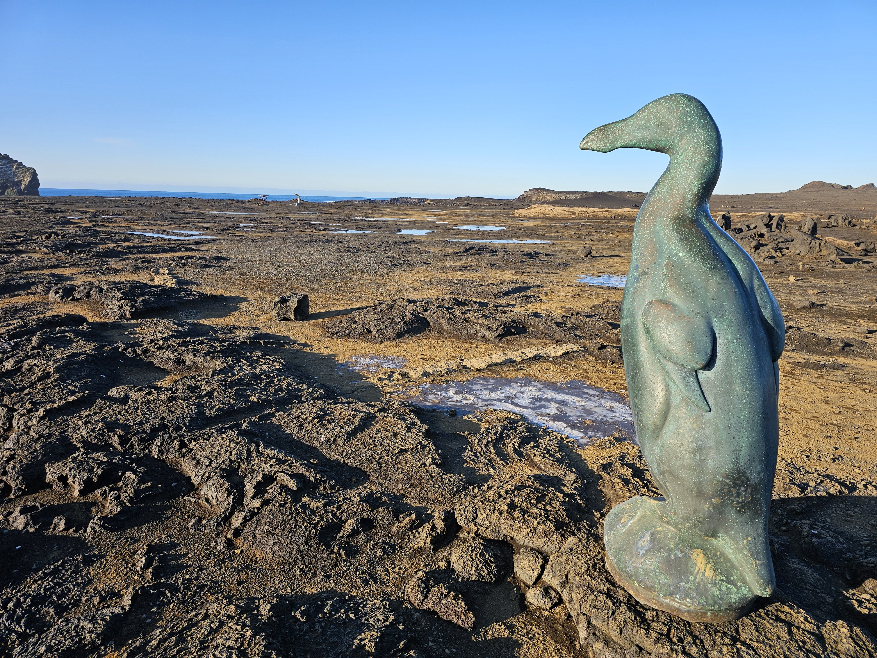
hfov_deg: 73.9
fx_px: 583
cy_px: 329
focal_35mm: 23
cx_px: 438
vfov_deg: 58.9
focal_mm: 6.3
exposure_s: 1/547
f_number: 1.7
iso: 16
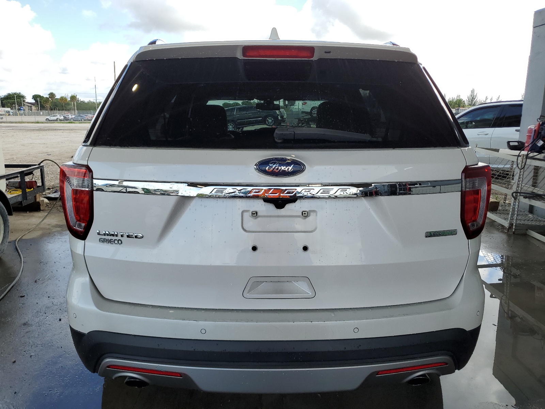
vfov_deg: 53.1
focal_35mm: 26
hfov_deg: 67.3
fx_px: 409
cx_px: 272
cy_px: 204
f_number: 1.5
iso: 50
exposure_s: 1/1000
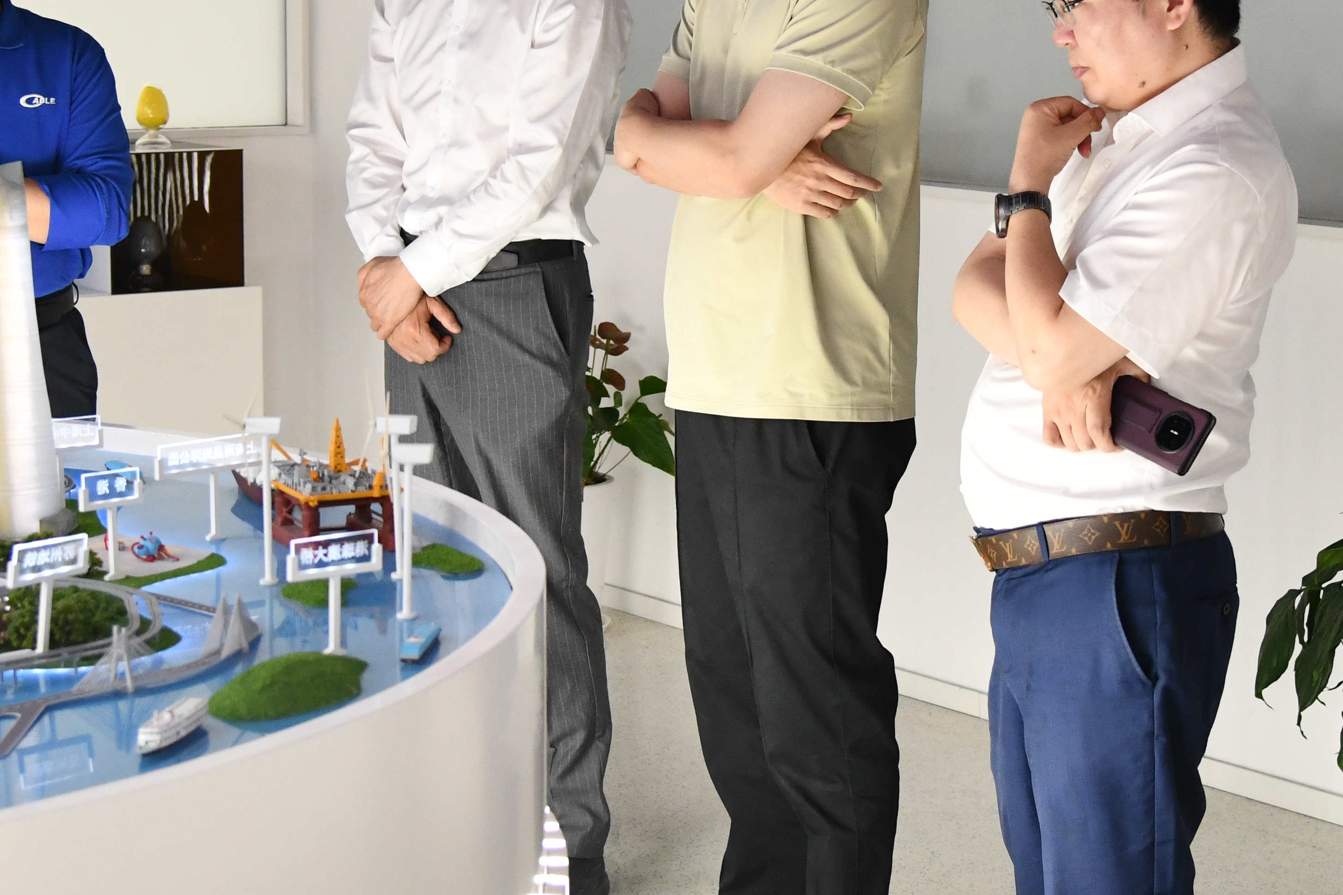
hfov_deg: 23.9
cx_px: 716
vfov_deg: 16.1
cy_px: 339
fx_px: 3171
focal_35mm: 85
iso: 1600
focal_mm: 30
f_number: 4
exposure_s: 1/250
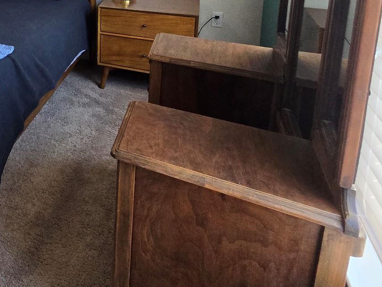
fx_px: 342
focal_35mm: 31
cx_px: -56
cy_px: -17
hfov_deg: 42.7
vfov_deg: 38.7
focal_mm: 2.2
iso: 400
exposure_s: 1/60
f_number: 2.2
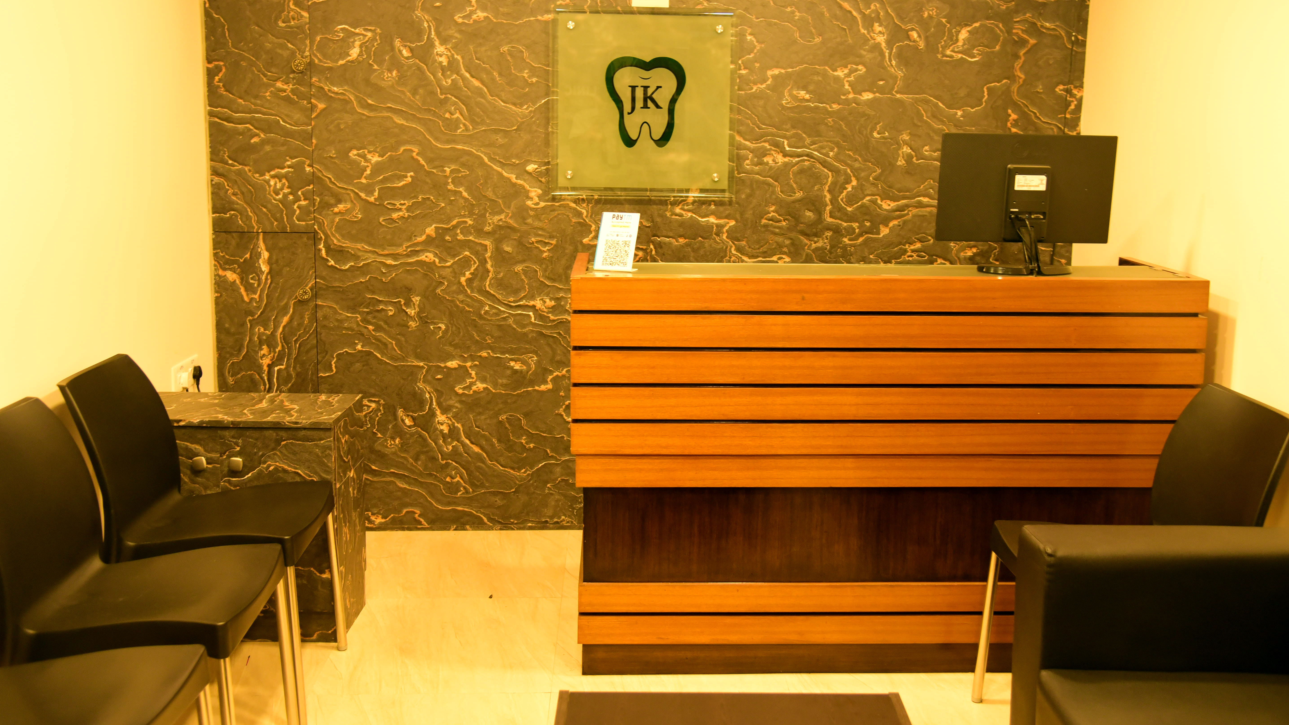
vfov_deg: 33.6
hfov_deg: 56.6
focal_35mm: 35
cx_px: 670
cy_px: 276
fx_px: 1196
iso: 1800
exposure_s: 1/50
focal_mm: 32
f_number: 4
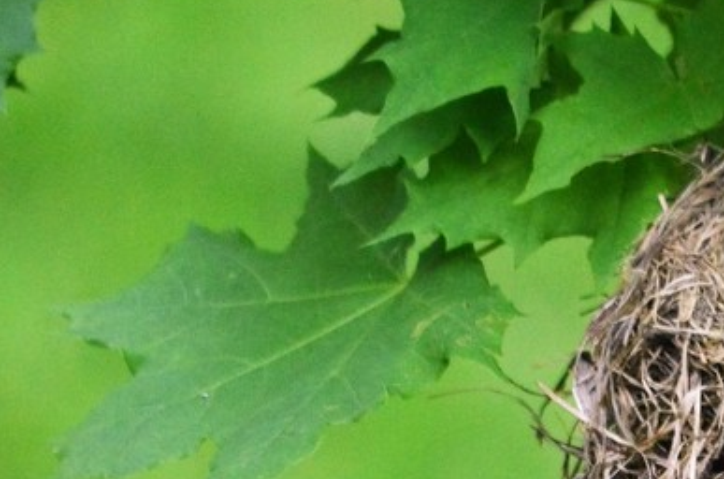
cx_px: 1020
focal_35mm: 907
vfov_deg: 1.5
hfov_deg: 2.3
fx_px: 18196
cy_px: 519
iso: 2000
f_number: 5.6
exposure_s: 1/500
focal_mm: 200
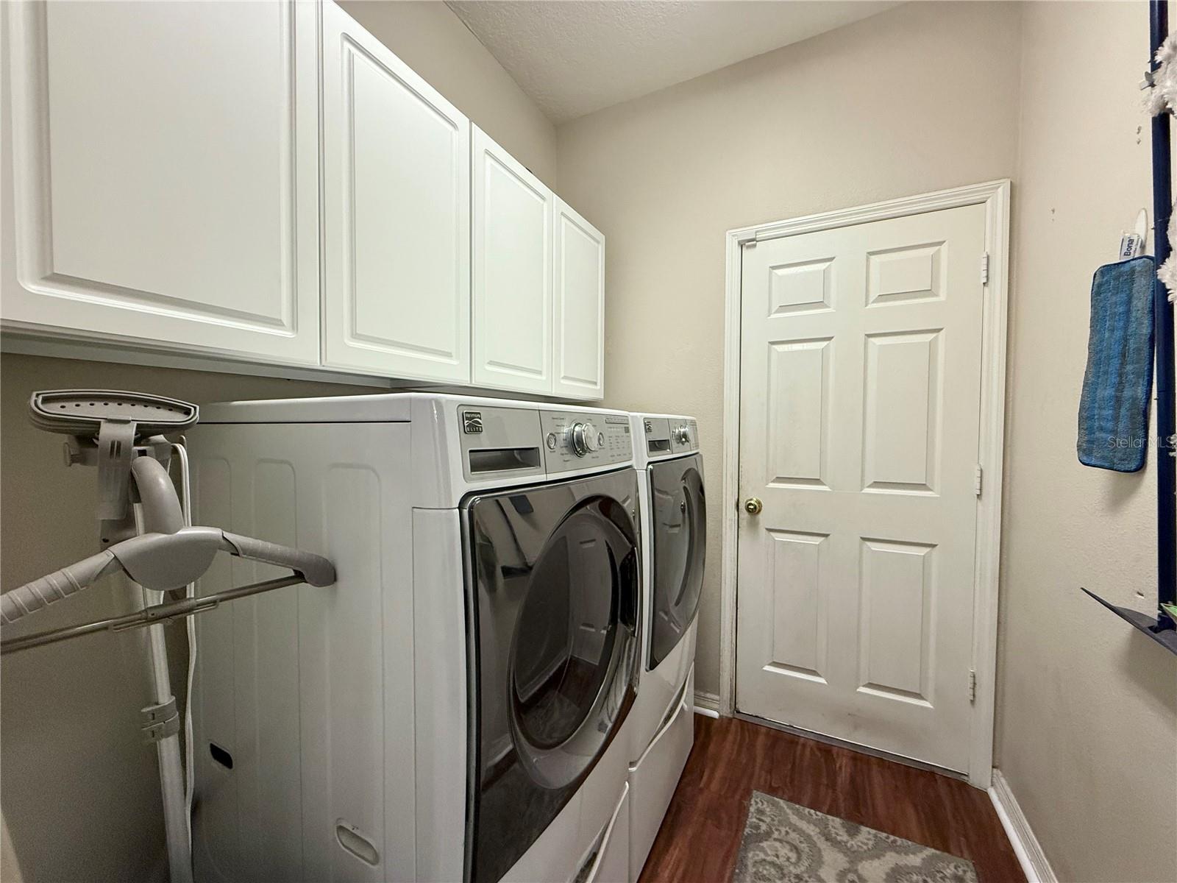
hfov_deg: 102.1
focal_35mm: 14
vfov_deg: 85.7
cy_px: 442
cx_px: 588
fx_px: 476
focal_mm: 2.22
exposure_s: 1/120
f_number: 2.2
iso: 320
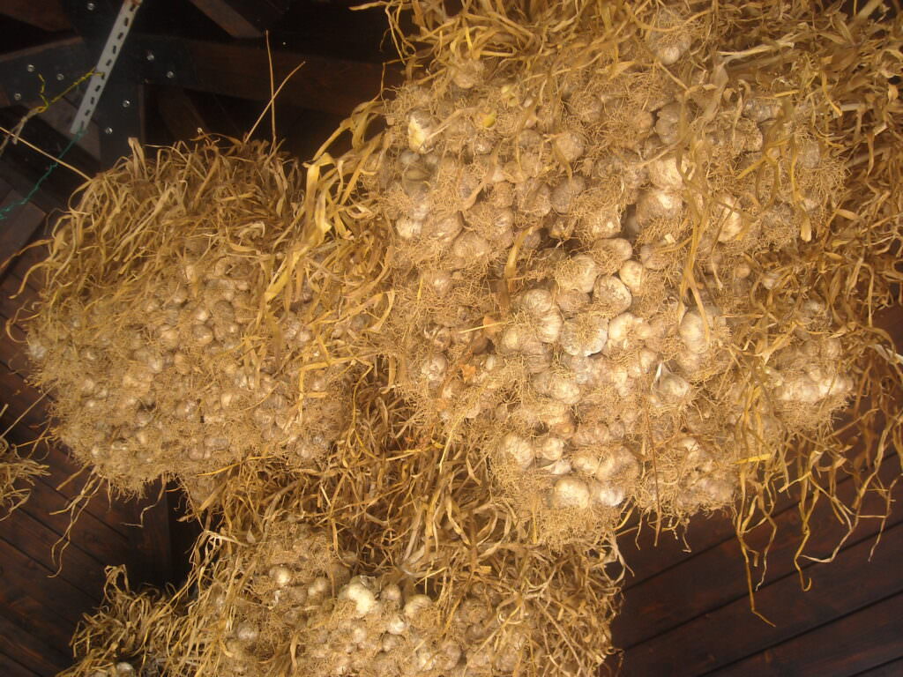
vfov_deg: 32.9
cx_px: 452
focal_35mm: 44
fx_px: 1148
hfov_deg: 42.9
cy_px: 338
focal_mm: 7.1
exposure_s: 1/161
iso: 147
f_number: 3.1
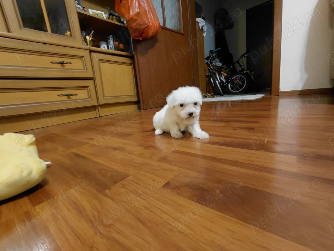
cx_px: 167
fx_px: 154
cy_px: 126
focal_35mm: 16
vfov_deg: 78.1
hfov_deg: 94.5
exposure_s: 1/24
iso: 500
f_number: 2.2
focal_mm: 1.64
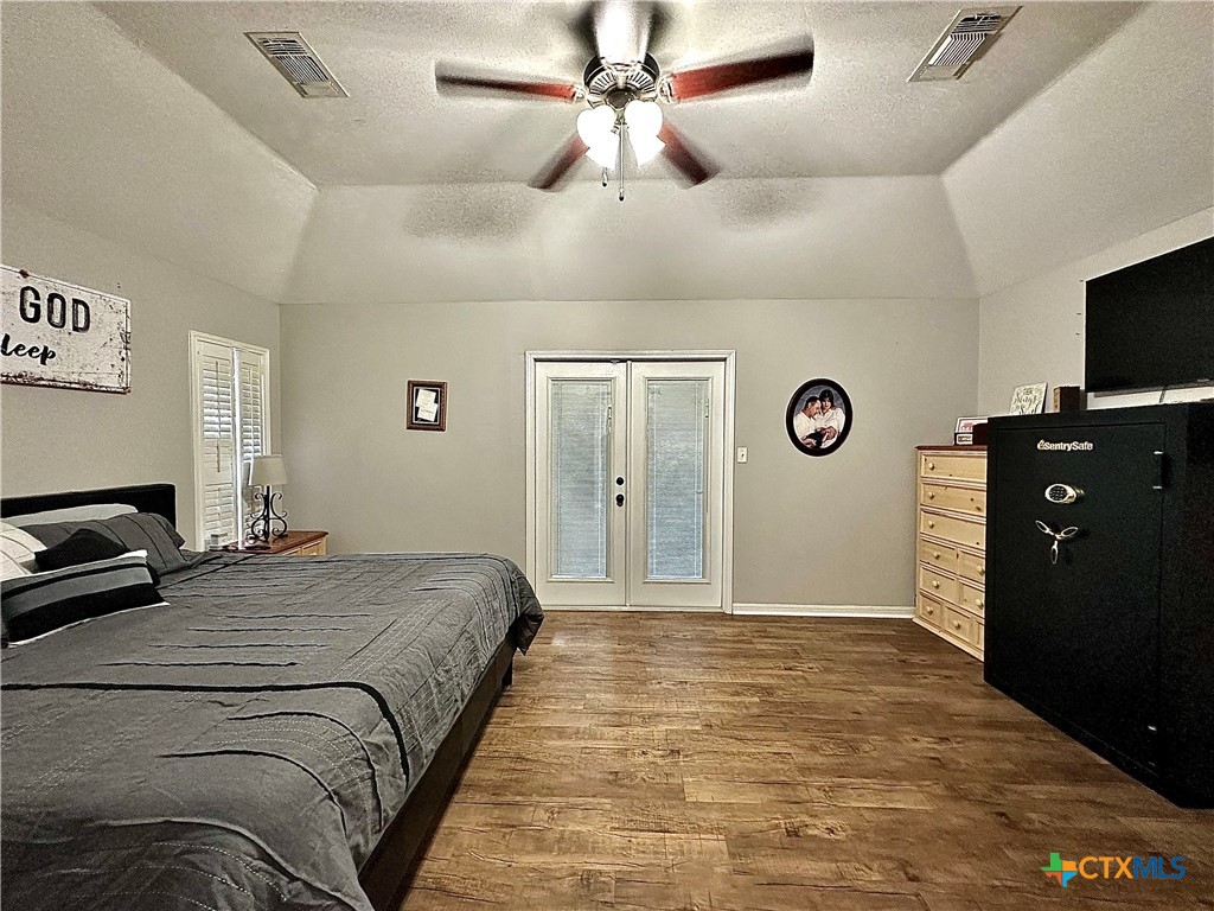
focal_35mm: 14
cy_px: 456
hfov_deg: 102.1
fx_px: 491
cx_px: 607
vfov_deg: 85.7
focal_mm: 2.22
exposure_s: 1/60
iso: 640
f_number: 2.2
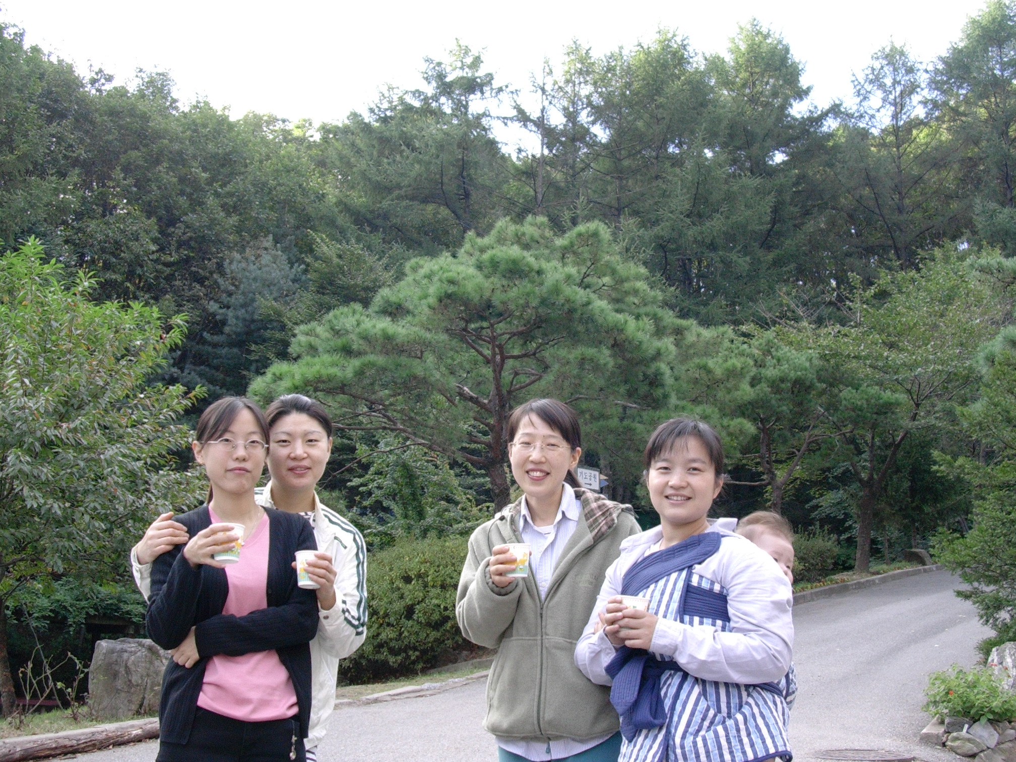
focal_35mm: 45
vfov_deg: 32.2
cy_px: 381
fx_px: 1321
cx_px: 508
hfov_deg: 42.1
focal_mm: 6.7
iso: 70
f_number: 2.9
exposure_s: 1/78.3
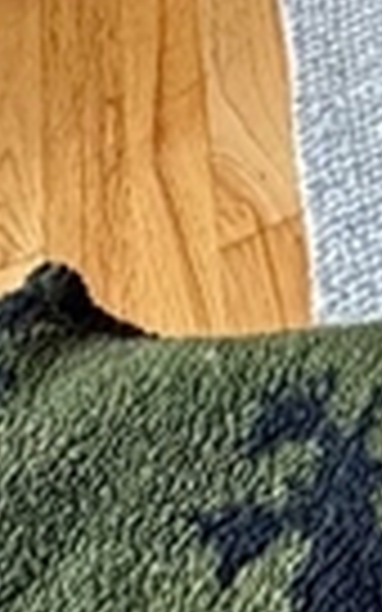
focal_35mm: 112
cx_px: 1083
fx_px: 1866
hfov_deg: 9.5
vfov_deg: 12.4
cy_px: -1044
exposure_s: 1/60
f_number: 2.2
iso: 250
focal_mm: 2.22
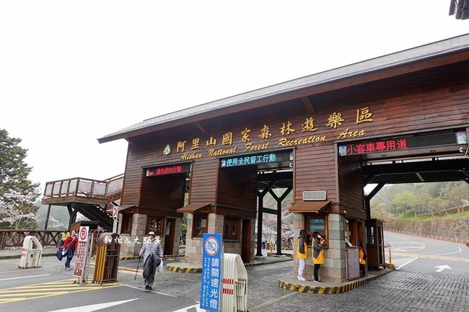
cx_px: 234
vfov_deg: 53.1
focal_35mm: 24
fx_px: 313
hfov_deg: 73.8
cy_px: 156
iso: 125
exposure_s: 1/250
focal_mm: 9
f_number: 4
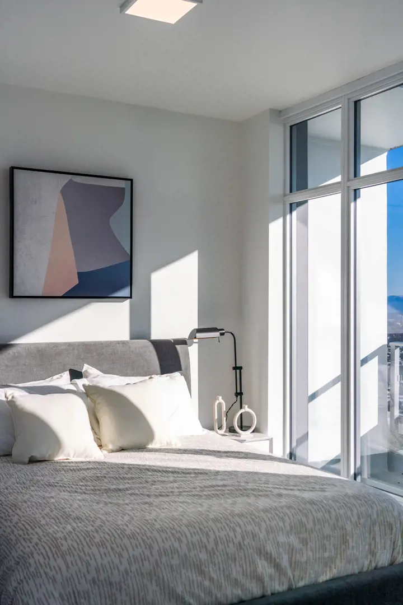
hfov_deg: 34.2
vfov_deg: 49.6
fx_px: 655
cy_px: 302
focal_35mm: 39
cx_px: 202
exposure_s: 1/8000
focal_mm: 39
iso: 250
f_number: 4
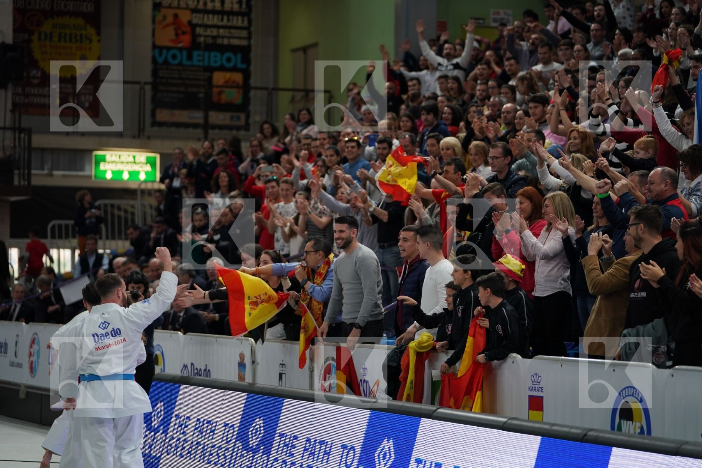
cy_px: 234
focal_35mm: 114
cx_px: 351
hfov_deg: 17.9
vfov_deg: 12.0
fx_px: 2223
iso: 640
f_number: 2.8
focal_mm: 114
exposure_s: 1/500
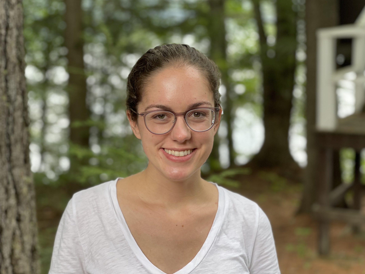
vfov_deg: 21.6
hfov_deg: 28.6
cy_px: 129
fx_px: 717
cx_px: 178
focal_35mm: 68
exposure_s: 1/121
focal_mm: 7.5
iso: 80
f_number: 2.2
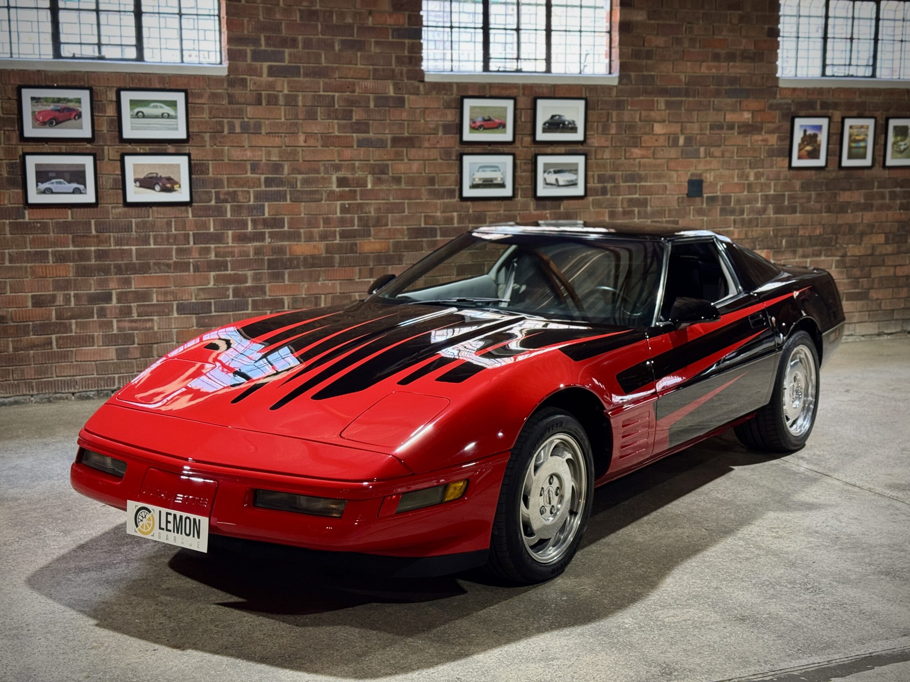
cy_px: 341
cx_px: 455
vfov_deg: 30.3
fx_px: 1262
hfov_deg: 39.7
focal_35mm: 48
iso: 250
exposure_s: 1/33
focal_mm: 6.76
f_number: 1.78
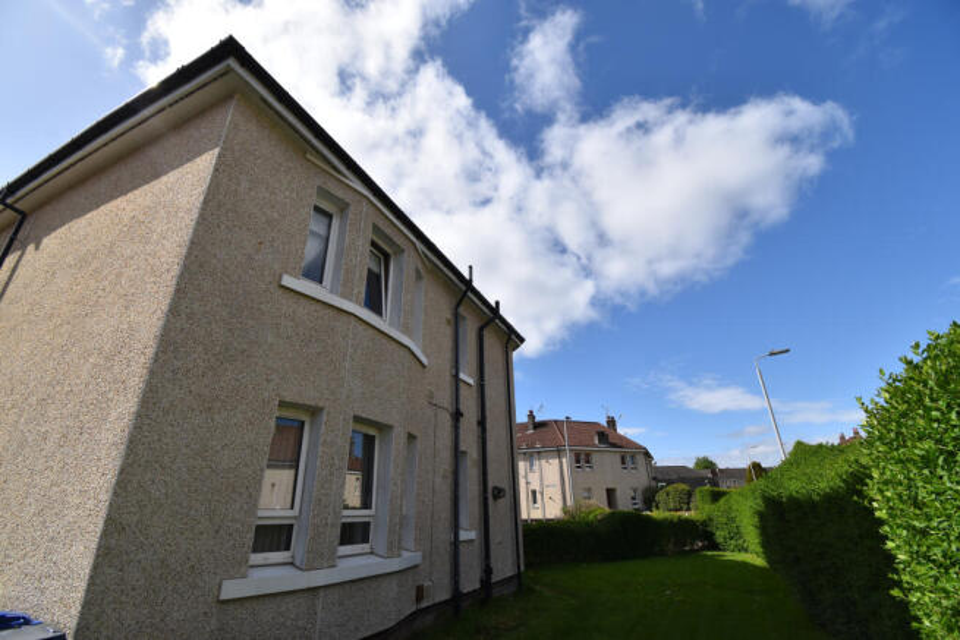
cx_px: 480
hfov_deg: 100.4
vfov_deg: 77.4
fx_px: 400
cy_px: 320
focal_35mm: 15
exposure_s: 1/320
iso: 100
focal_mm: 10
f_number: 9
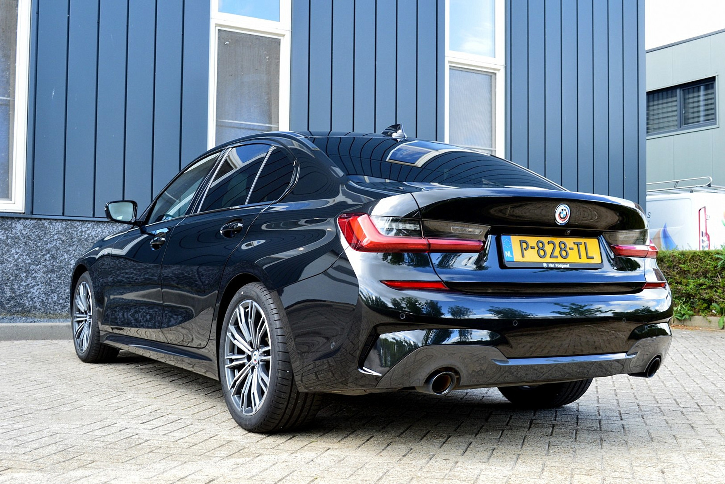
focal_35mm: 45
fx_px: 906
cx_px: 362
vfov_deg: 29.9
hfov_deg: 43.6
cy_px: 242
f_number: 8
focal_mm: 30
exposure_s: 1/80
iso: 400
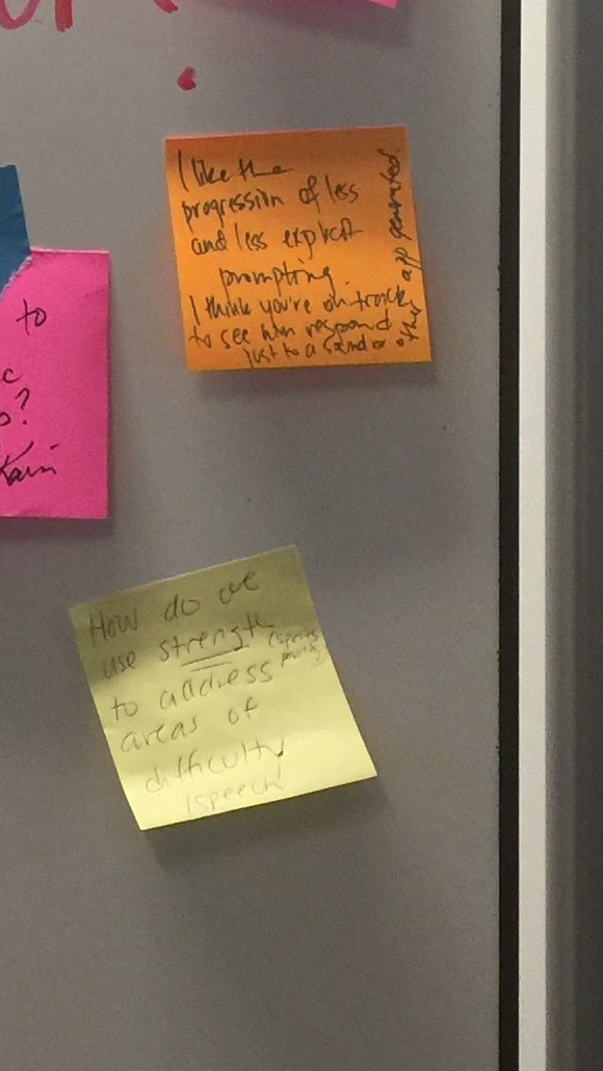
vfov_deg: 20.8
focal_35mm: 100
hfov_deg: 11.2
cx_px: -520
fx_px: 2842
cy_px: 73
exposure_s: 1/30
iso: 50
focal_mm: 4.15
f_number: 2.2
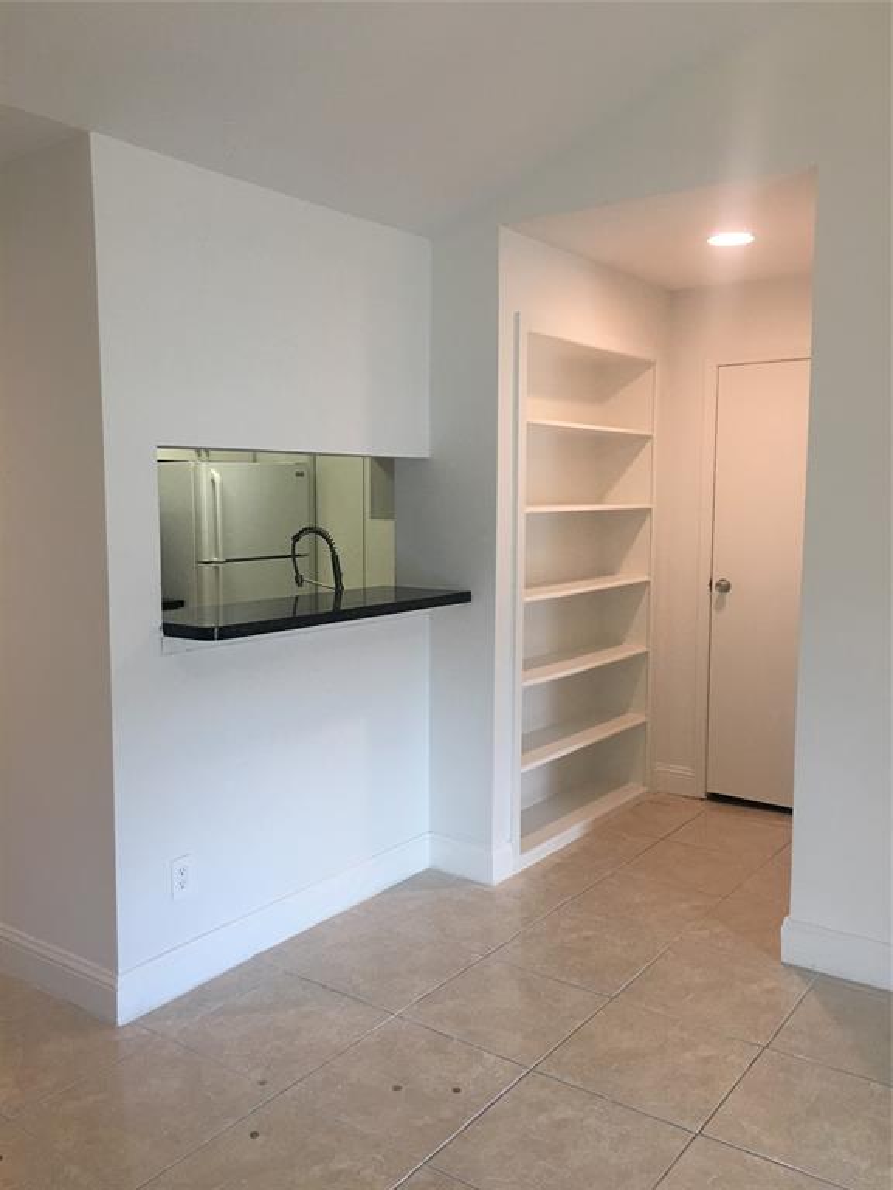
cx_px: 446
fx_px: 997
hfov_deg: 48.2
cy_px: 595
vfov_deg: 61.7
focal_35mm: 29
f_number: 2.2
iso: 50
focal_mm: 4.15
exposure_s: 1/33
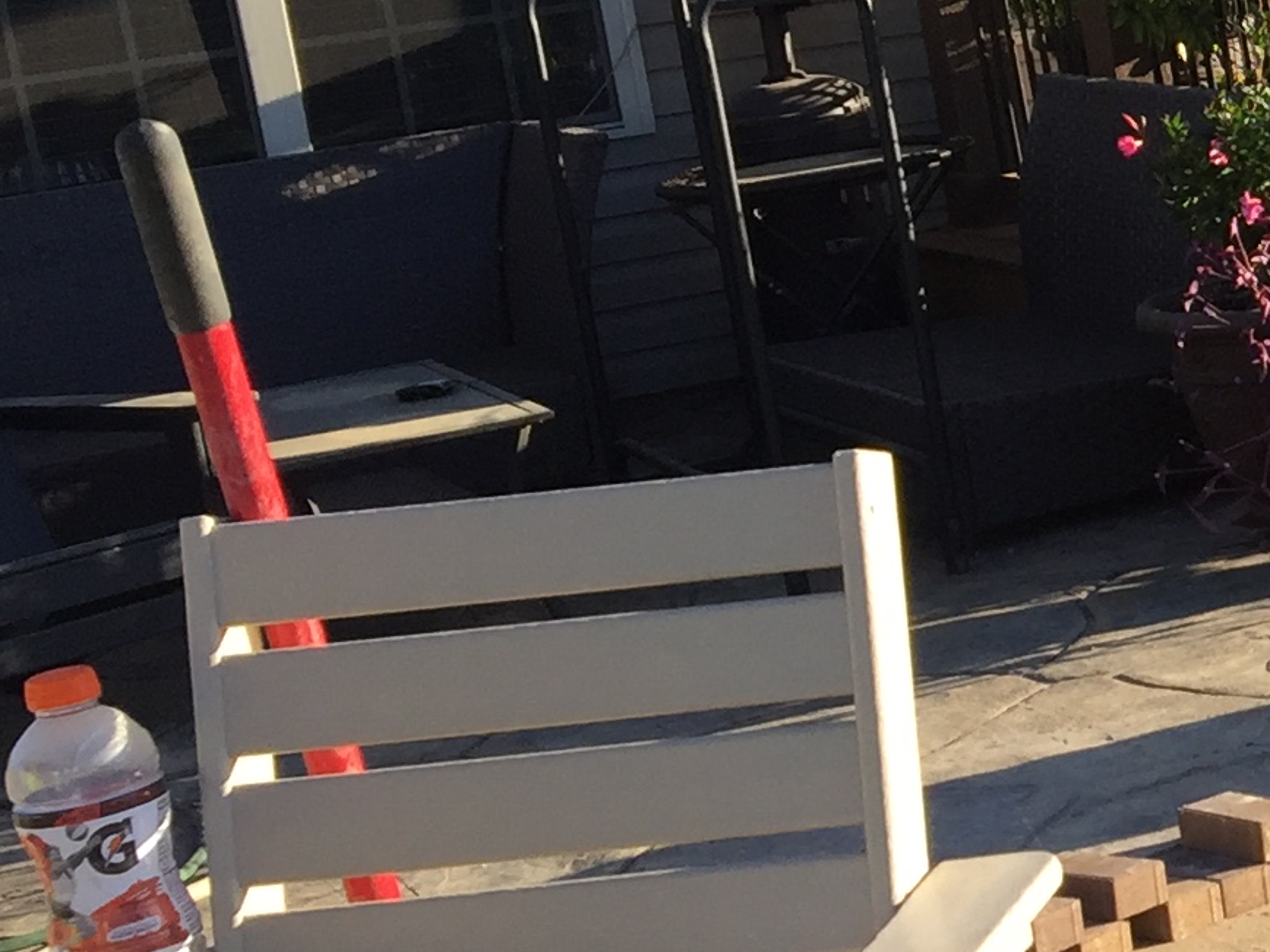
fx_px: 3999
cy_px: 361
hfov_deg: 15.4
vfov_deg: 13.6
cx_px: 2322
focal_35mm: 109
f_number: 2.2
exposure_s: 1/557
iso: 32
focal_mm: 4.15
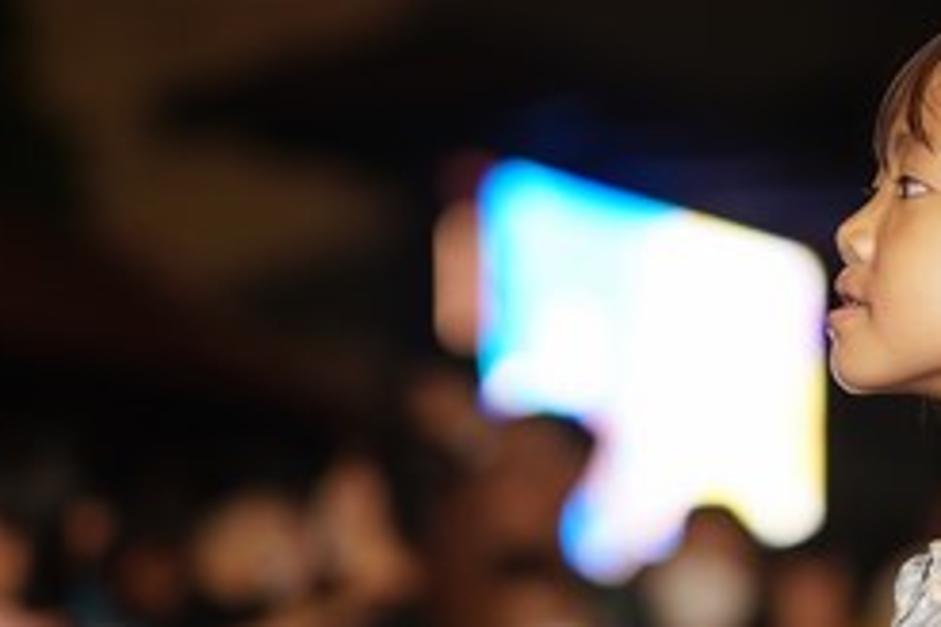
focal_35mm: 225
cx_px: 788
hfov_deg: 9.1
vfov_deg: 6.1
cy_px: 537
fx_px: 5881
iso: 400
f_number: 2.5
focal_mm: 85
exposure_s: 1/250
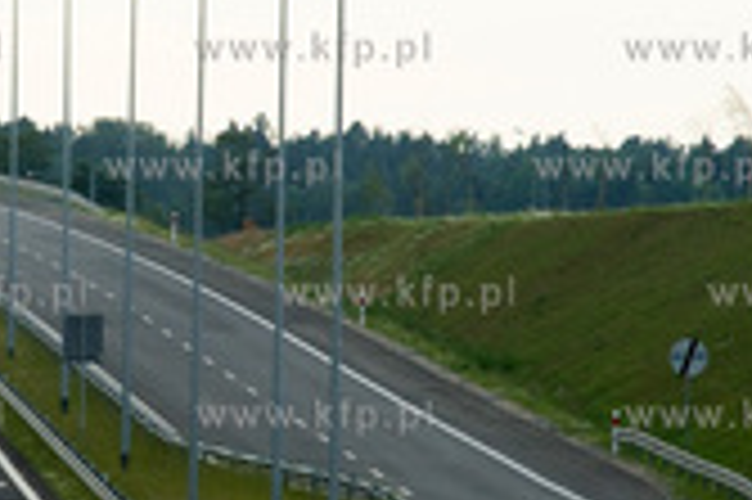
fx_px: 15004
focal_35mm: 719
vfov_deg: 1.9
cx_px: 126
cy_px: 356
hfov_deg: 2.9
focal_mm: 200
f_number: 8
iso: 400
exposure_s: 1/250
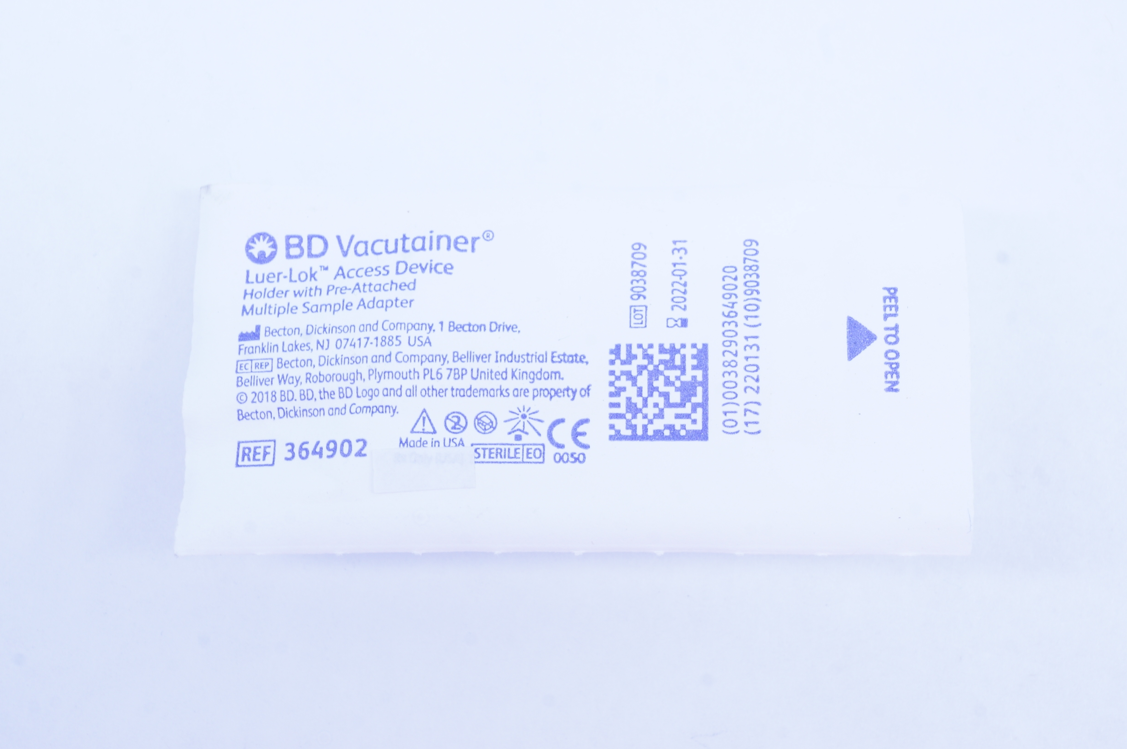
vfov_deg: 16.5
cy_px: 374
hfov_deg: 24.6
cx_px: 564
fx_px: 2580
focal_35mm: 82
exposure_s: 1/13
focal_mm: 55
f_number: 13
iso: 400
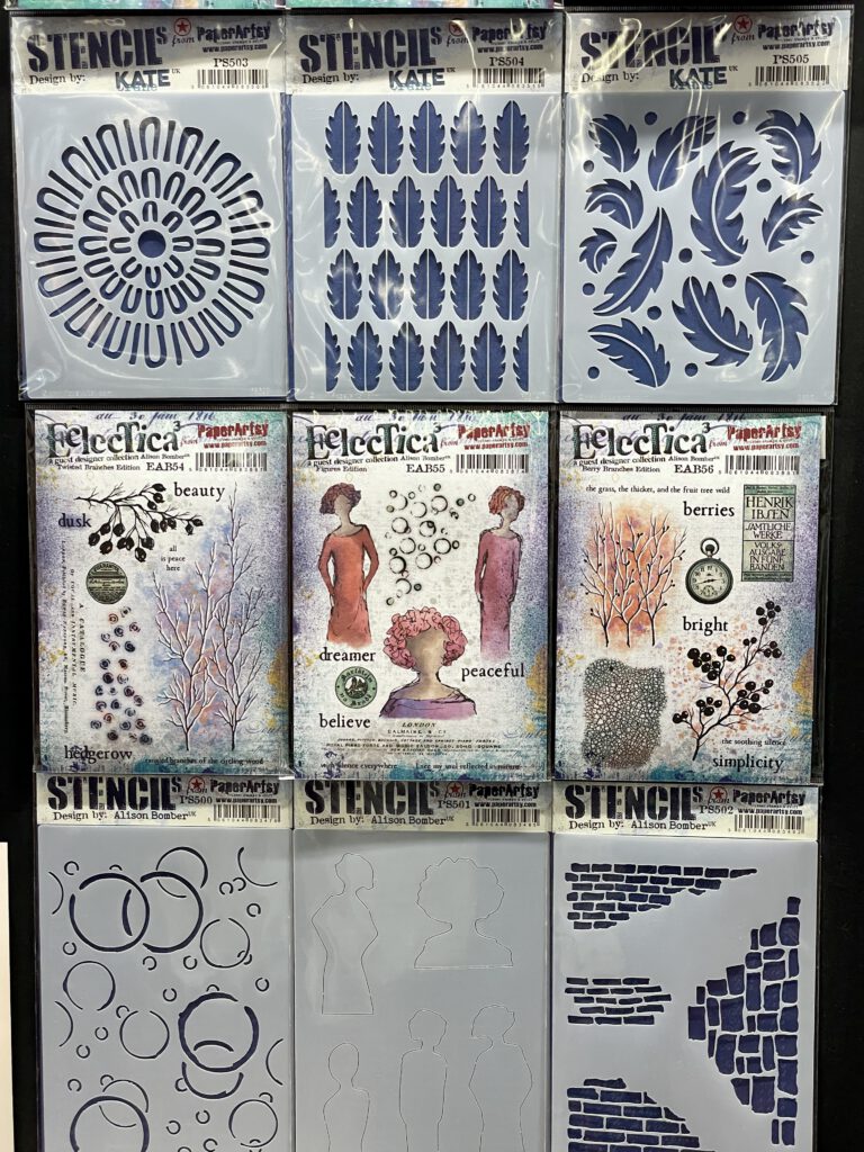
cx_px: 432
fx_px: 1731
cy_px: 576
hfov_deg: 28.0
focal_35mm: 52
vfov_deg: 36.8
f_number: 2
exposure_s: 1/100
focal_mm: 6
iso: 125
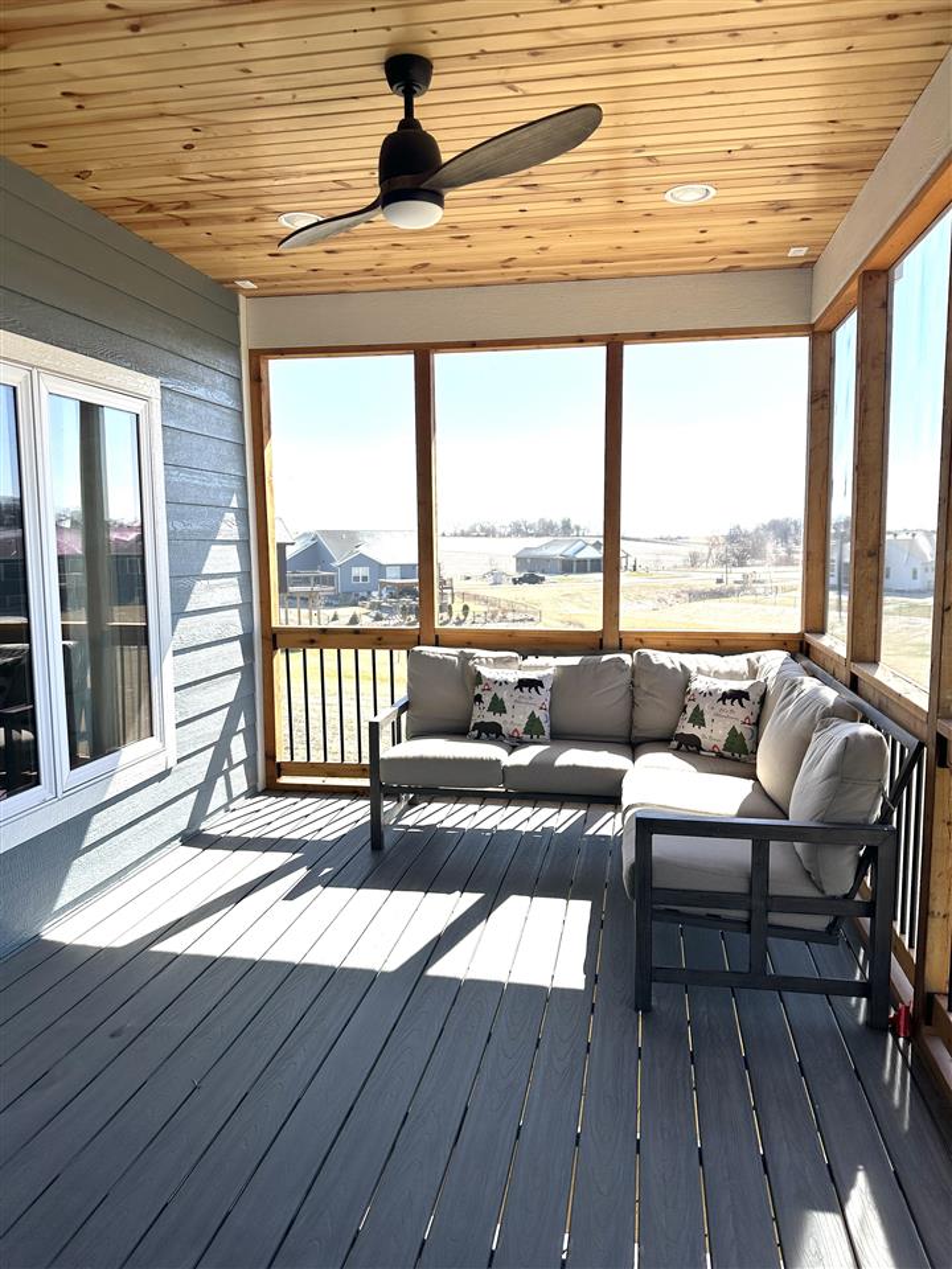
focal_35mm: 24
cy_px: 634
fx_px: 880
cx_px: 476
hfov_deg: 56.8
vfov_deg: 71.6
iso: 80
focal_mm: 6.86
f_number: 1.78
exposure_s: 1/2967
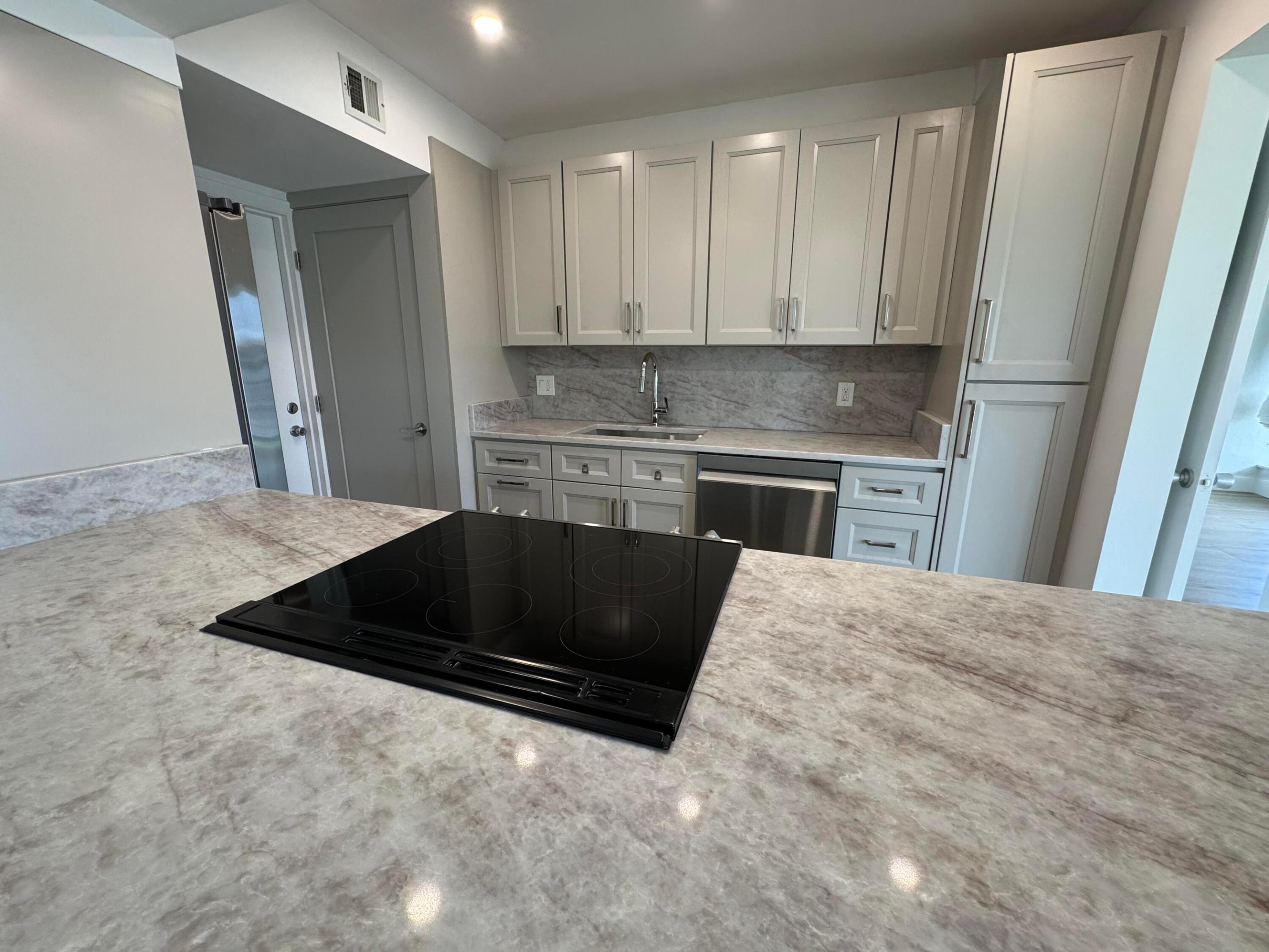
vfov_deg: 85.7
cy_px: 476
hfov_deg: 102.1
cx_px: 634
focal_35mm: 14
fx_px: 513
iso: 200
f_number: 2.2
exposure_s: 1/120
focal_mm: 2.22
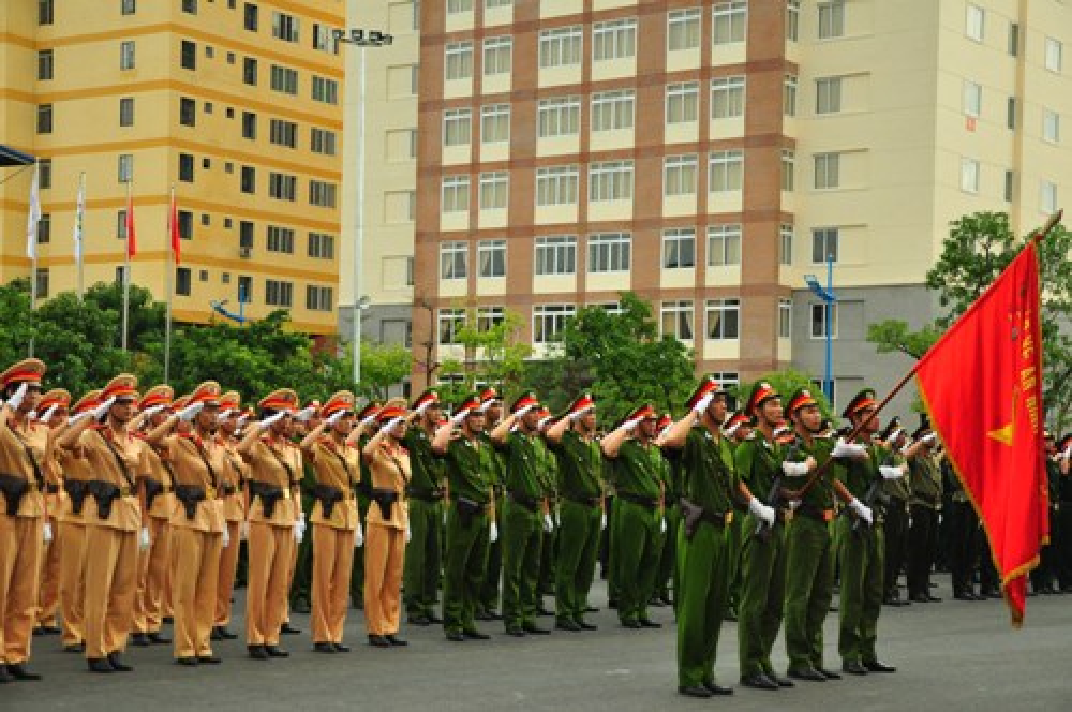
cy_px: 356
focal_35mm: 63
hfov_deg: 31.9
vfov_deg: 21.5
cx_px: 536
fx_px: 1874
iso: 1000
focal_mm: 42
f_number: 5.6
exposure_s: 1/320
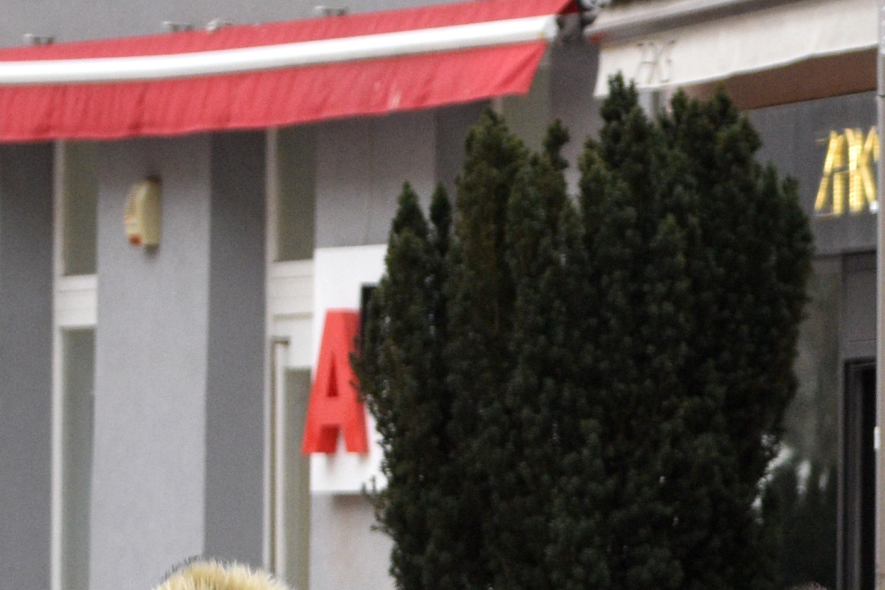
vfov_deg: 2.3
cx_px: 1134
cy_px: 1187
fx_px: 14926
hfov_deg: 3.4
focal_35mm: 607
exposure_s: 1/250
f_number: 6.3
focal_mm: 95
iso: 640
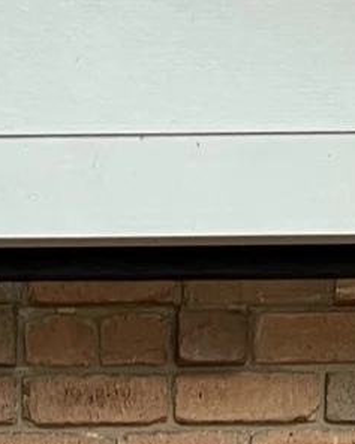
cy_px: 1232
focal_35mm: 171
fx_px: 2249
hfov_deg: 9.0
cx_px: -10
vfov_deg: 9.4
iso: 100
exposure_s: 1/50
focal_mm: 5.7
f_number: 1.5
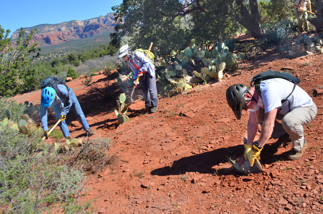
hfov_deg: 51.9
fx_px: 331
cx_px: 175
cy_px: 86
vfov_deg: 35.7
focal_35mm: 37
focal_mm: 20
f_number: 5.6
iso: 100
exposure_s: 1/640
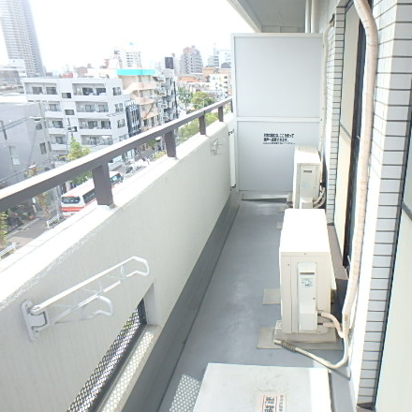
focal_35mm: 27
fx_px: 364
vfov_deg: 59.0
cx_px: 282
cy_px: 217
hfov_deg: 57.5
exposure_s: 1/320
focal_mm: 3.7
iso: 125
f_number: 3.5
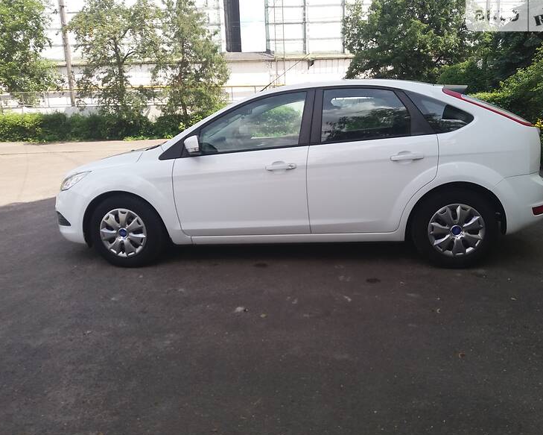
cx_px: 286
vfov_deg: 48.5
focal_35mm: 30
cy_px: 214
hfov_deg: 58.7
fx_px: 482
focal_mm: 3.7
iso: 64
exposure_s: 1/655
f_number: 1.9
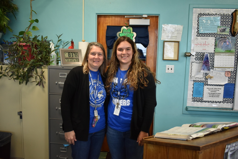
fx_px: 198
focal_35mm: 30
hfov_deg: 61.9
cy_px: 80
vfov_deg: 43.6
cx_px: 119
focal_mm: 20
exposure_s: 1/200
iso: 800
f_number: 3.5
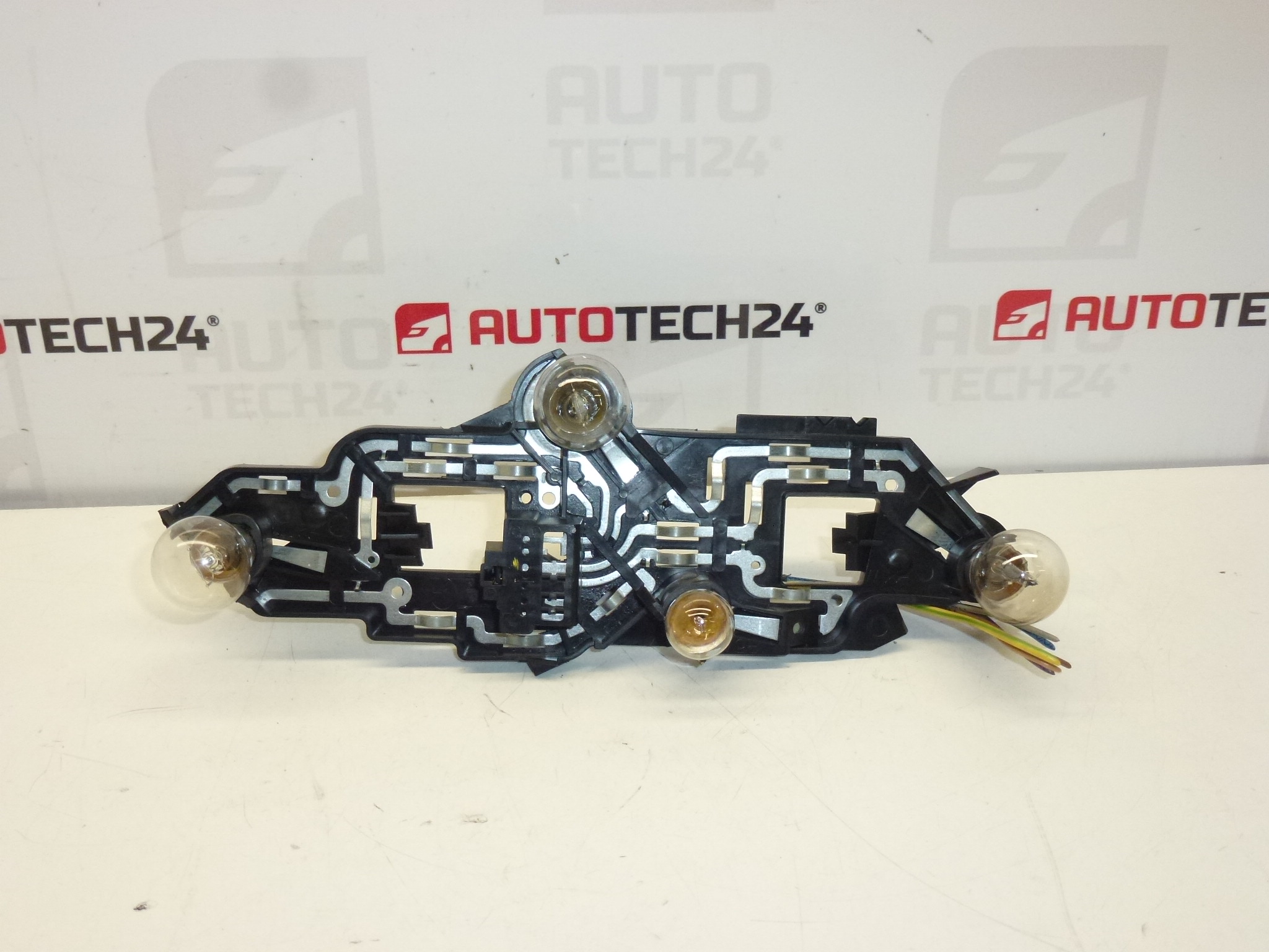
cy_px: 476
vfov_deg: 37.7
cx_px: 634
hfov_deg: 49.0
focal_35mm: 38
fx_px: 1393
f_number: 3.8
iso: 400
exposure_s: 1/250
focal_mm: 6.8
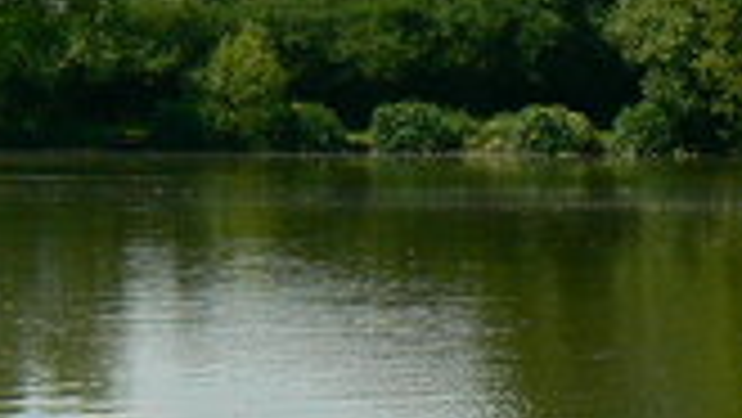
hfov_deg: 14.0
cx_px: 666
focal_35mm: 152
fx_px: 2992
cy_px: 67
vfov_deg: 8.0
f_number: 6.3
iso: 80
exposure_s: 1/500
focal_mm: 6
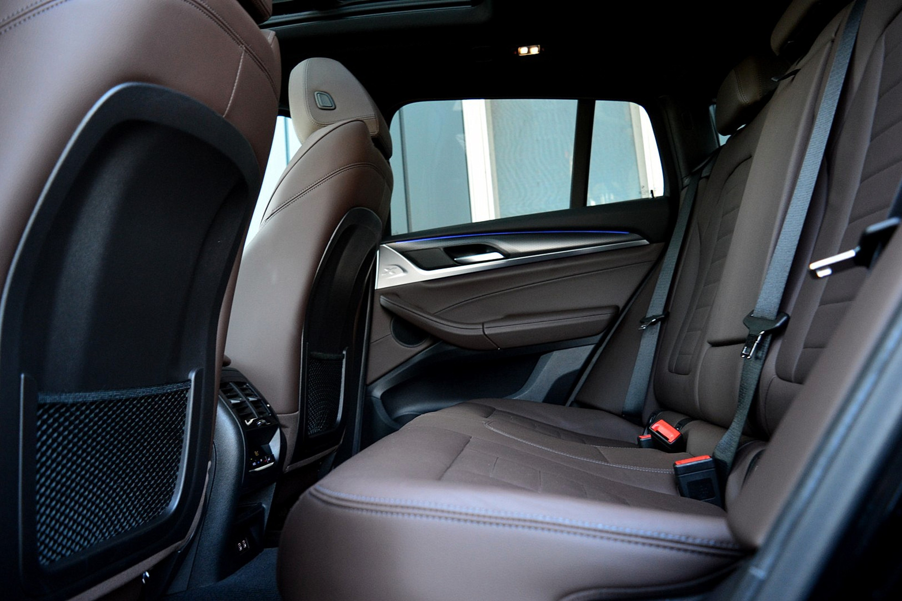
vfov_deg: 43.6
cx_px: 451
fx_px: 752
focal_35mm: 30
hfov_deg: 61.9
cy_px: 300
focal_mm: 20
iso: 800
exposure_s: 1/60
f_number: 3.5
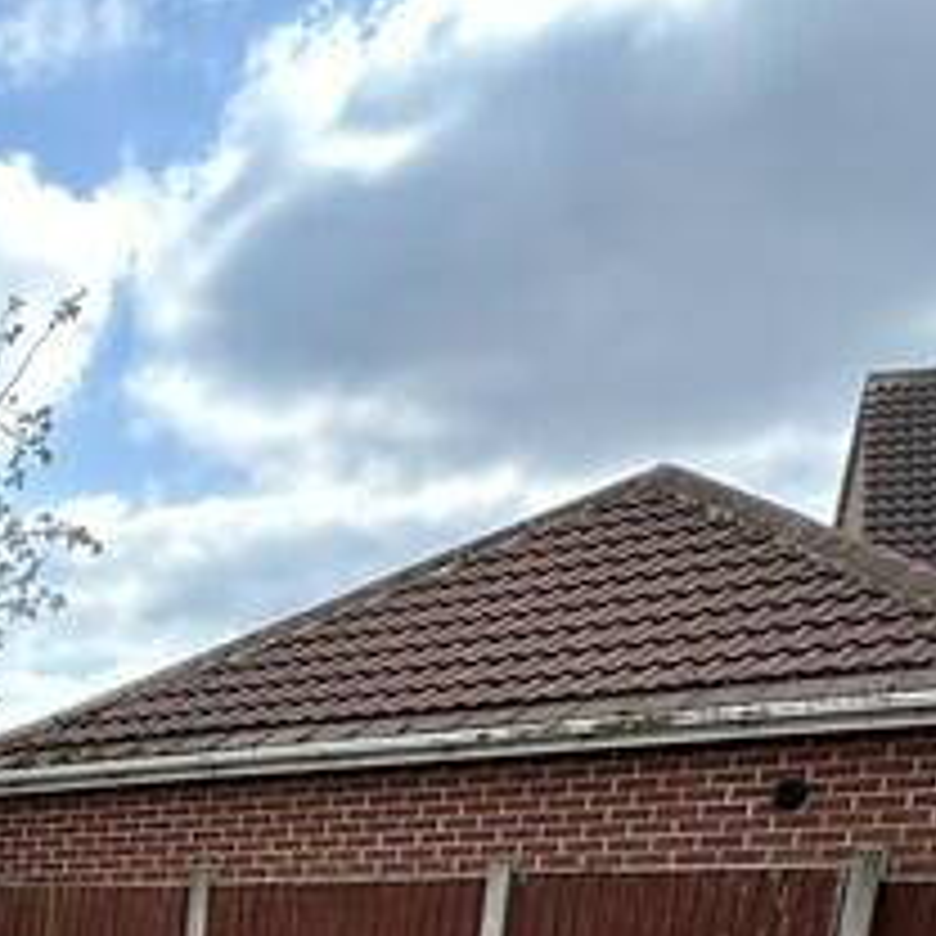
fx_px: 1866
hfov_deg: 24.3
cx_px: -315
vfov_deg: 22.3
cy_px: 1462
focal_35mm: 61
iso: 40
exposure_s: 1/427
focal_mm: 2.22
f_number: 2.2
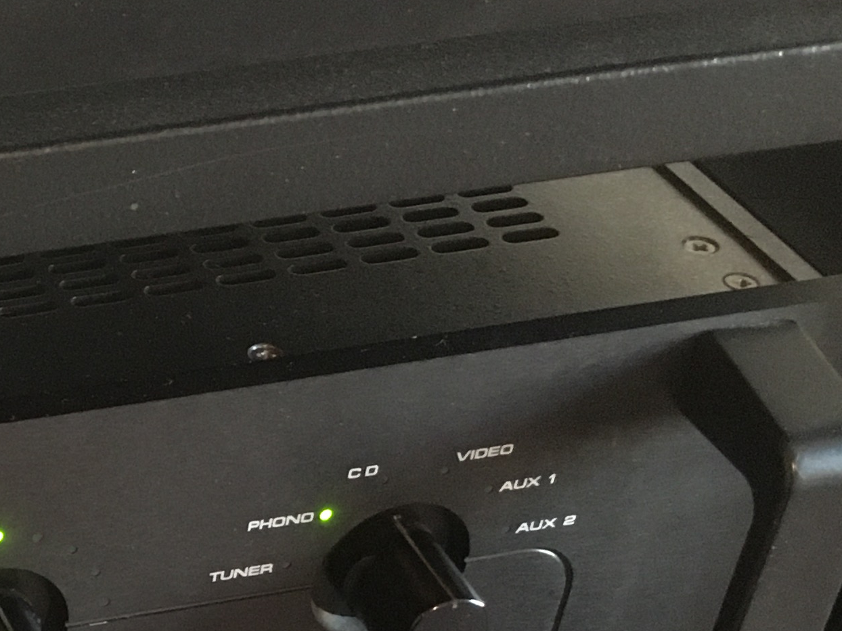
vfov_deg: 15.1
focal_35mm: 94
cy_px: 797
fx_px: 2286
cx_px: -316
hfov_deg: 19.0
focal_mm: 4.15
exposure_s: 1/17
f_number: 2.2
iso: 400
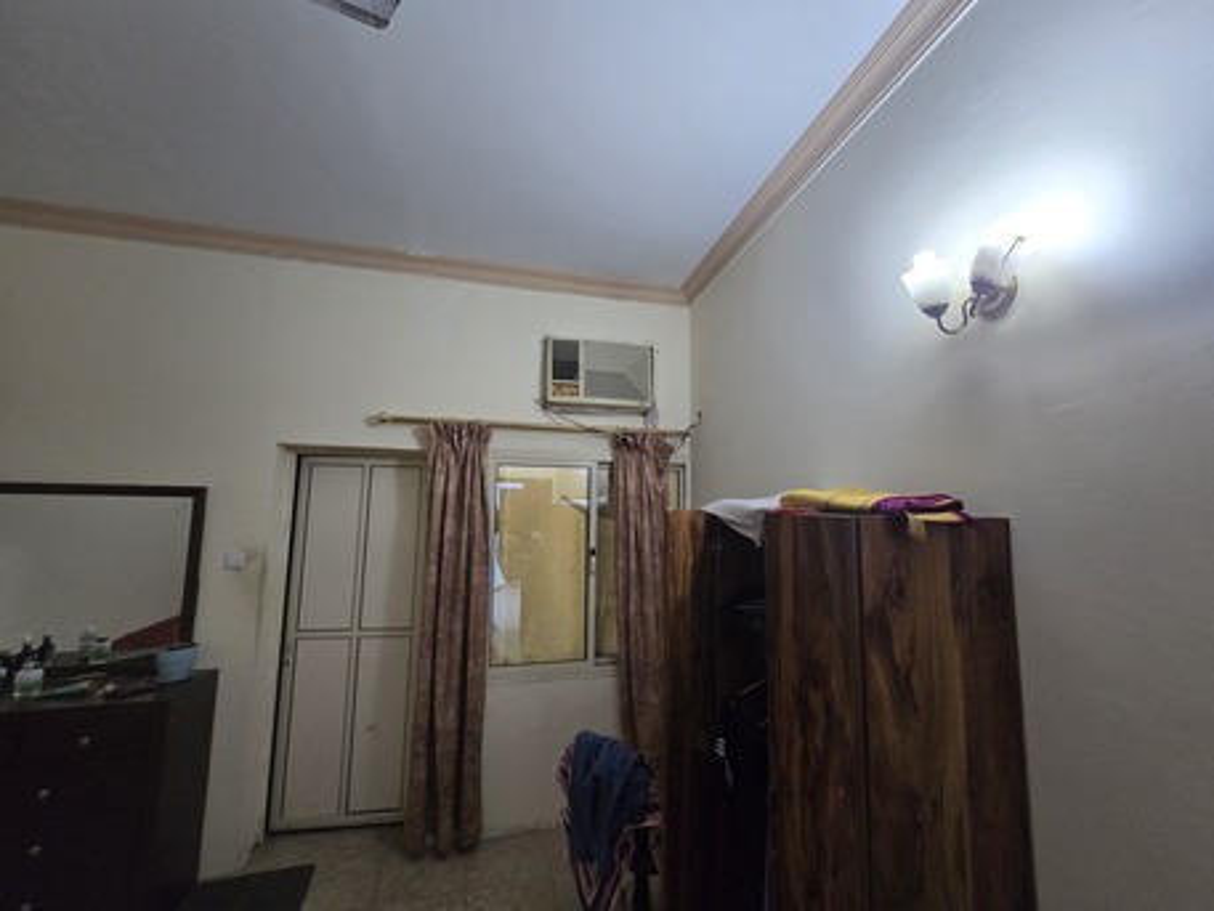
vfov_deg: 89.9
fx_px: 456
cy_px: 456
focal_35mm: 13
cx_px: 607
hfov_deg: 106.2
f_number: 2.2
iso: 250
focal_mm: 2.2
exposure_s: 1/50
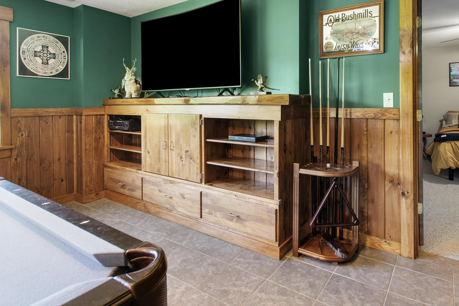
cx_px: 245
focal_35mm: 21
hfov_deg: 81.1
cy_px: 112
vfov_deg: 58.6
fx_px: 268
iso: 100
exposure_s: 1/1.67
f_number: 5
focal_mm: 10
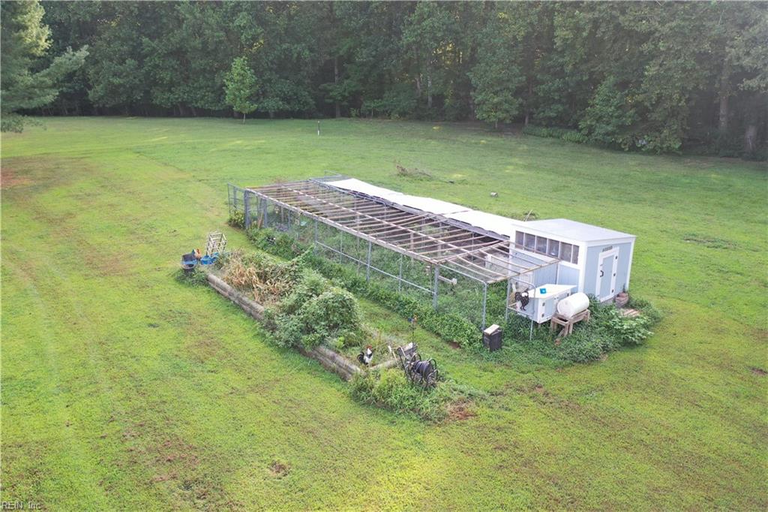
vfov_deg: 46.4
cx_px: 384
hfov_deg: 65.5
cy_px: 256
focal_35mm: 28
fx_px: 597
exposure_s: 1/30
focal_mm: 10.26
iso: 120
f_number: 2.8
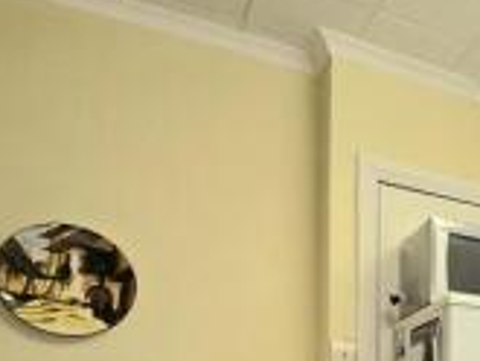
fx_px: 638
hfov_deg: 31.1
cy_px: 429
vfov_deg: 27.8
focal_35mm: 46
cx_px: 639
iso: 80
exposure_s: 1/50.3
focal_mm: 2.2
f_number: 2.2
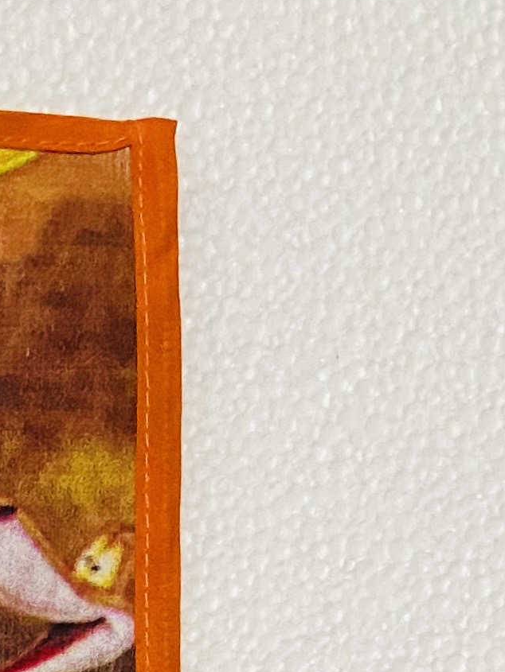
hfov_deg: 10.4
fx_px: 2411
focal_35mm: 124
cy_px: 1324
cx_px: -672
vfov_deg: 13.7
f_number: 1.8
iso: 250
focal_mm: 4.25
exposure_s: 1/60
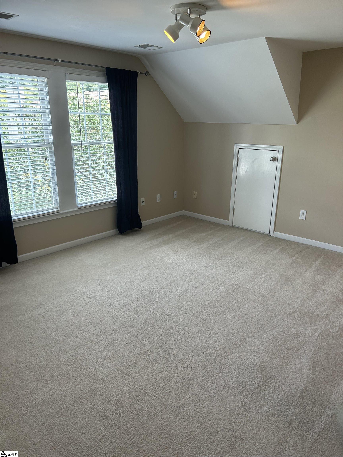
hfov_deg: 53.1
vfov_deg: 67.3
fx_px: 344
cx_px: 172
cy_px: 228
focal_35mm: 26
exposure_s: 1/125
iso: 64
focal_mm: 5.7
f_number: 1.5
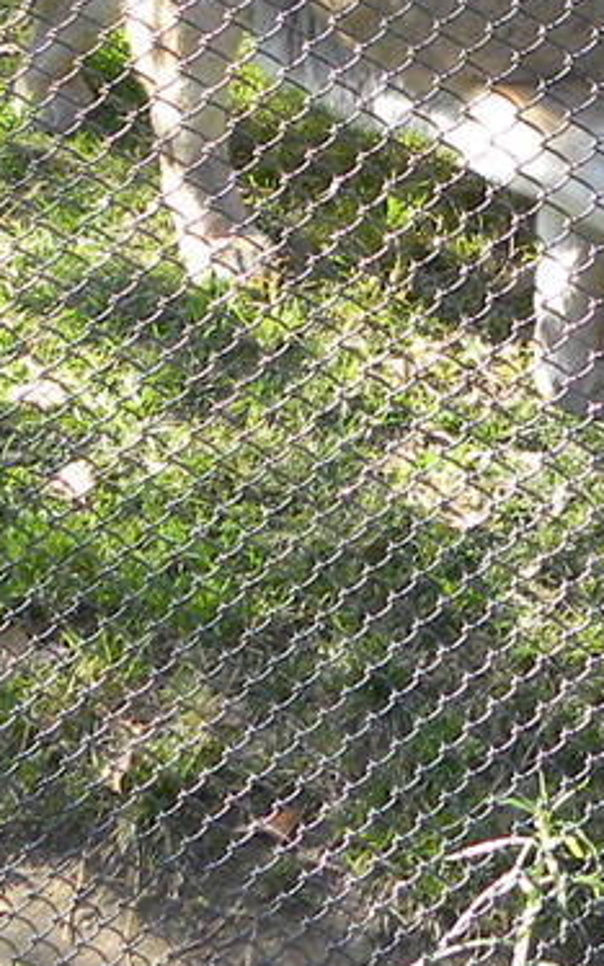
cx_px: 676
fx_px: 3105
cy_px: 28
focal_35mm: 118
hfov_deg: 11.0
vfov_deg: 17.3
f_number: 2.8
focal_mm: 4.6
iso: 105
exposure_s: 1/84.2
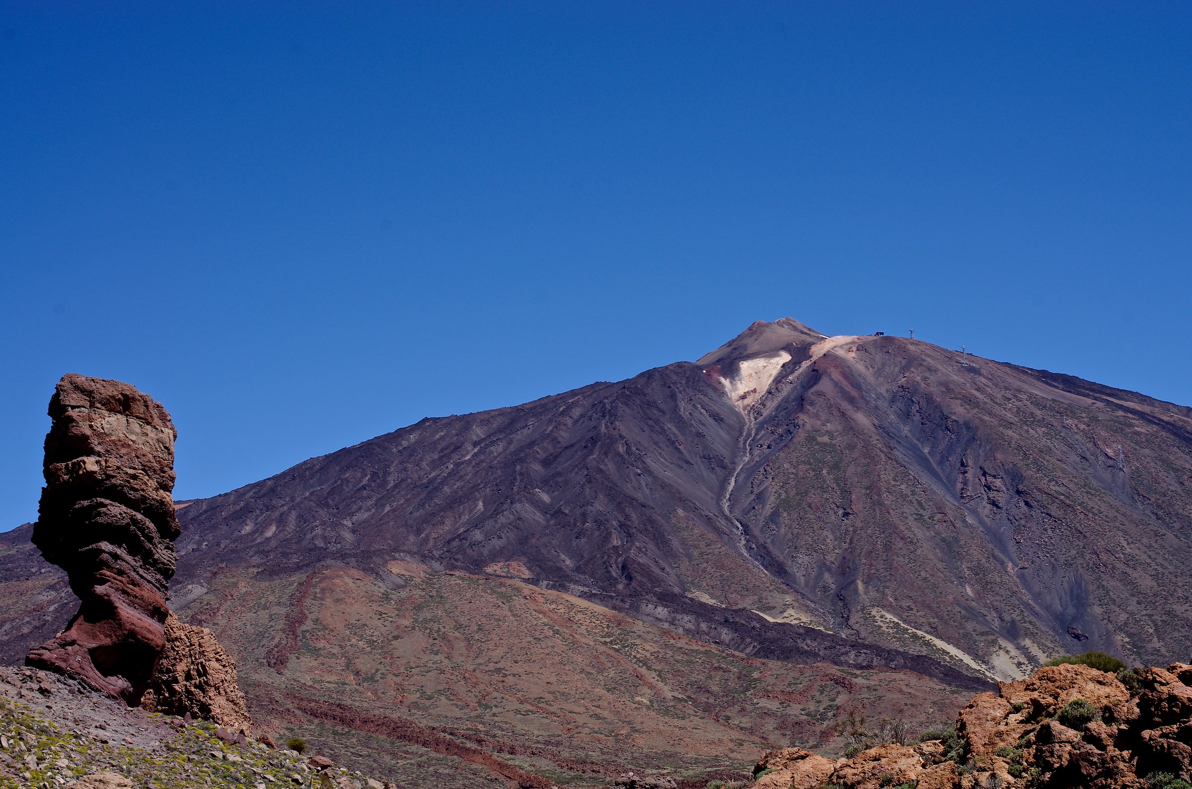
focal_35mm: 60
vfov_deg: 22.5
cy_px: 394
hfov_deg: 33.5
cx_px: 596
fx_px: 1982
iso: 100
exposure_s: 1/160
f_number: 11
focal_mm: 40
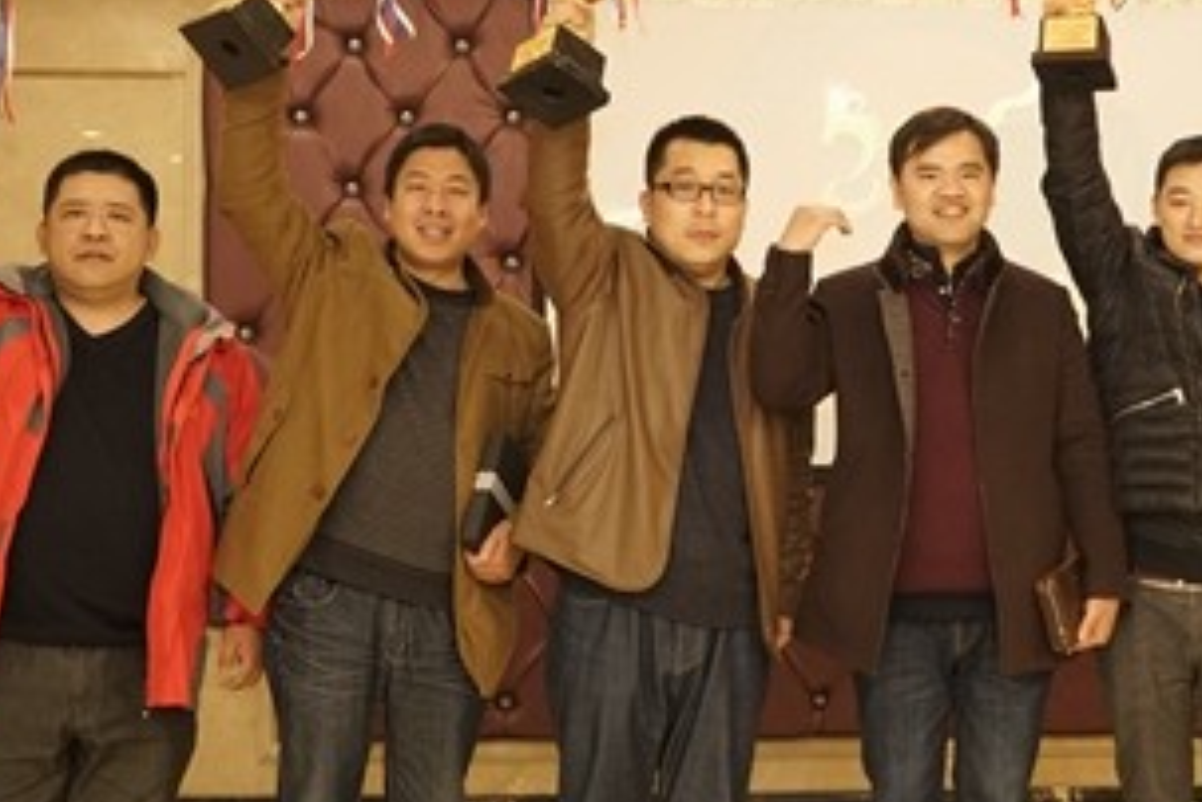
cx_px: 948
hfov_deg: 29.4
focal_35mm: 67
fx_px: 2237
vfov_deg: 20.2
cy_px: 268
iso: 1250
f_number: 4
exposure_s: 1/40
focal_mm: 29
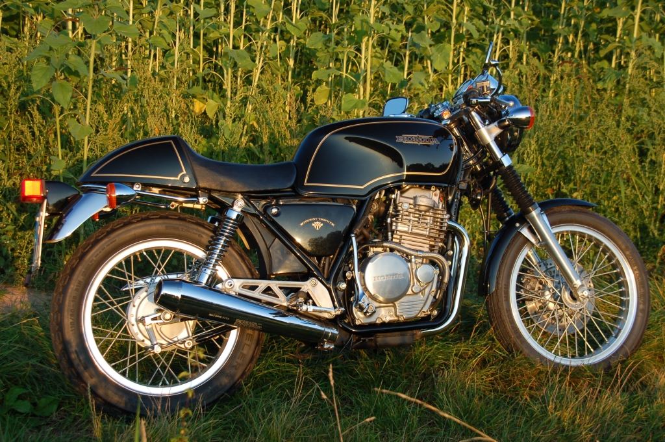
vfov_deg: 20.6
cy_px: 221
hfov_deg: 30.5
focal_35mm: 66
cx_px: 332
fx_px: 1218
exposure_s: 1/60
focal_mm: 44
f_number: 5.6
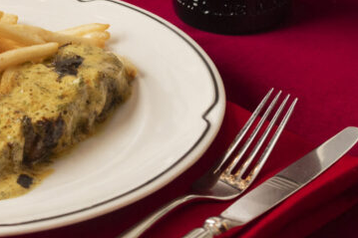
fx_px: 1879
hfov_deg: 10.9
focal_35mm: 189
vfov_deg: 7.1
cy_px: -138
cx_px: 201
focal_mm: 58
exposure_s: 1/250
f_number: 6.3
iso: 640
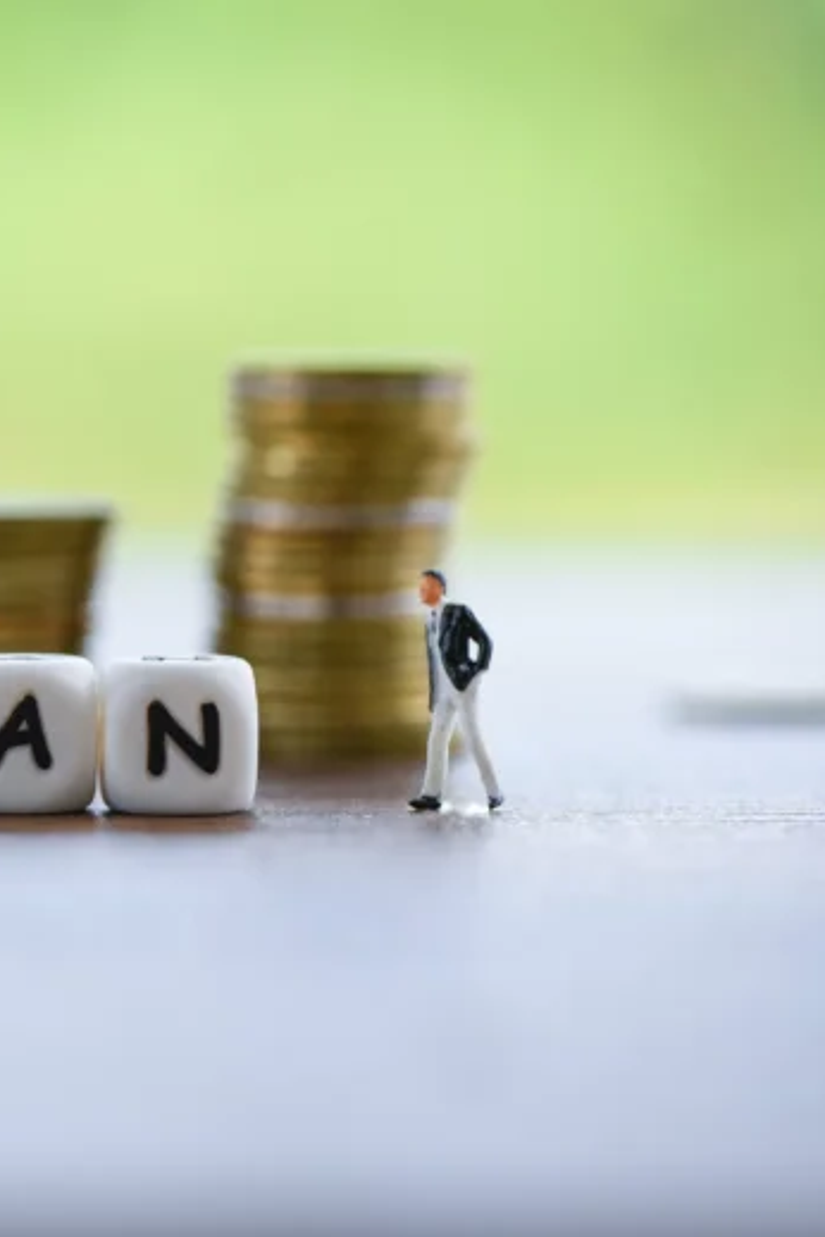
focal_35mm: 158
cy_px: 618
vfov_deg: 13.0
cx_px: -36
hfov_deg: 8.6
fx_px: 5431
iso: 160
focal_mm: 105
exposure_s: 1/250
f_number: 6.3
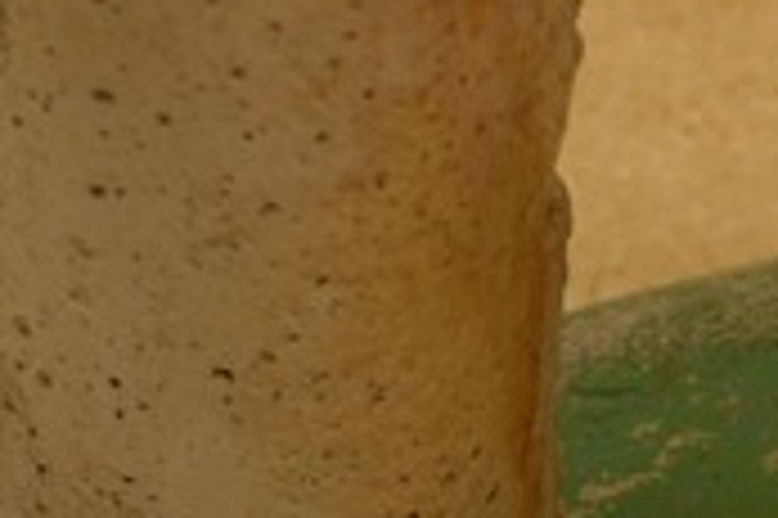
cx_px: 659
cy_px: 982
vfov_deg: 4.7
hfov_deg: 7.2
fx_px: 6153
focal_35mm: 285
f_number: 7.1
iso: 160
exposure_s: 1/125
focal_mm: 42
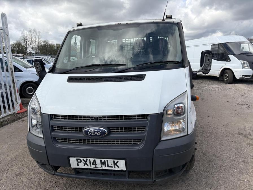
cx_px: 126
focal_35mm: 26
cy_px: 95
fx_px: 190
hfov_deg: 67.3
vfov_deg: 53.1
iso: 50
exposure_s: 1/2865
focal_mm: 5.96
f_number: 1.6
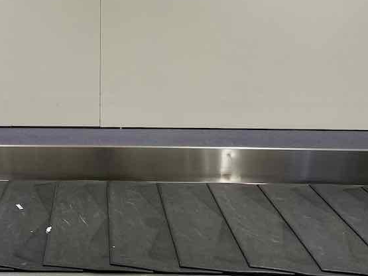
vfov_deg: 24.1
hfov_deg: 31.5
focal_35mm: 60
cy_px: 65
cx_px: 83
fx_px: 638
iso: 100
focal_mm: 4.25
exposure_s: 1/100
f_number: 1.8
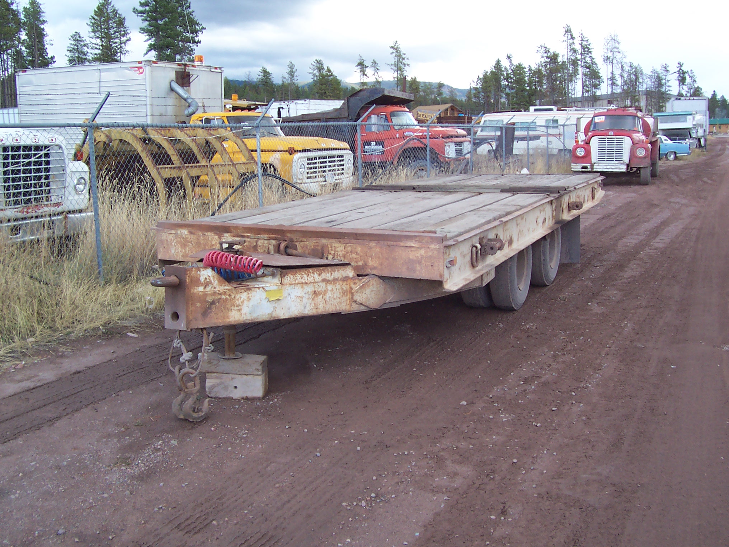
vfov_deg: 38.7
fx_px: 779
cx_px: 364
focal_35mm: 37
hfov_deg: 50.1
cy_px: 274
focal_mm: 5.6
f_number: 2.8
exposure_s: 1/250
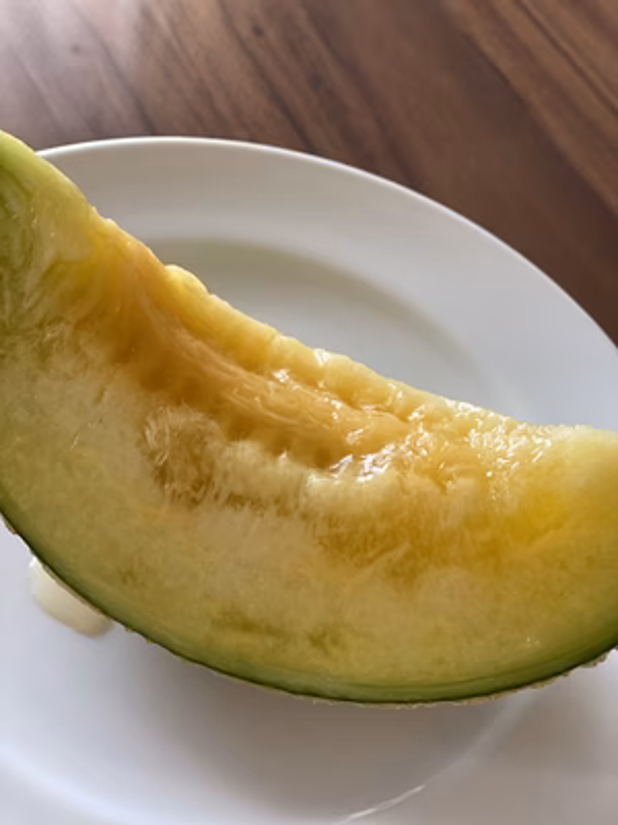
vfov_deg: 36.8
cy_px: 412
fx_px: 1238
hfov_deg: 28.0
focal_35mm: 52
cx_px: 309
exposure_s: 1/60
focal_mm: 6
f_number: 2
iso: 160
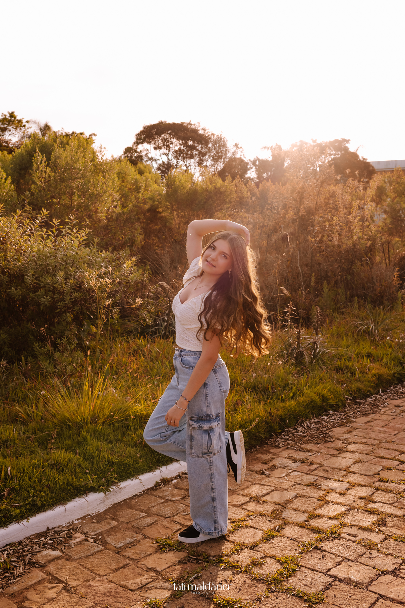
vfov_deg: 54.5
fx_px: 591
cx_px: 202
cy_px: 304
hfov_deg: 37.8
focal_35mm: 35
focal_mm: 35
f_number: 5.6
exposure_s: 1/400
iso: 250
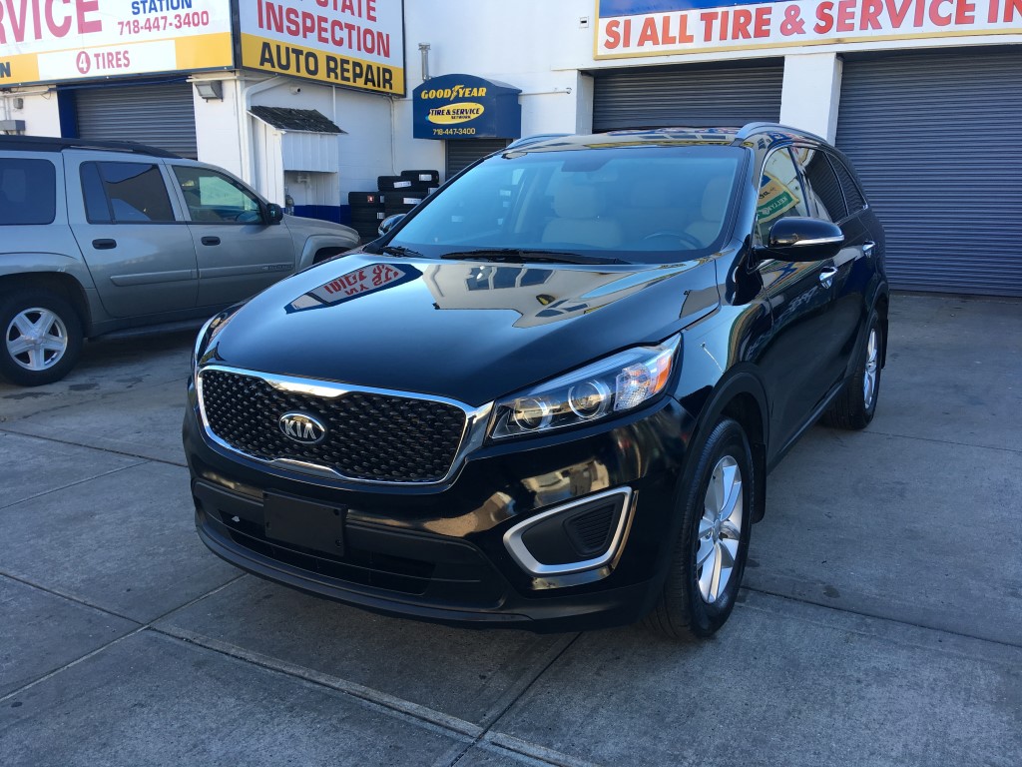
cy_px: 384
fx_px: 856
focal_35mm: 29
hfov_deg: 61.7
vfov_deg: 48.2
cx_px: 511
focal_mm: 4.15
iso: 25
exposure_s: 1/158
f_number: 2.2
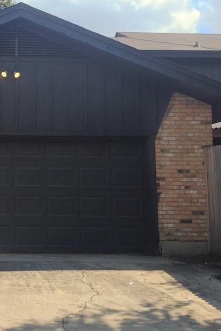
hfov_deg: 20.8
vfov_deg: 32.8
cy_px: 138
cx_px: -45
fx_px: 562
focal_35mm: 61
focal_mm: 4.12
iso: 50
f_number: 2.4
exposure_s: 1/809
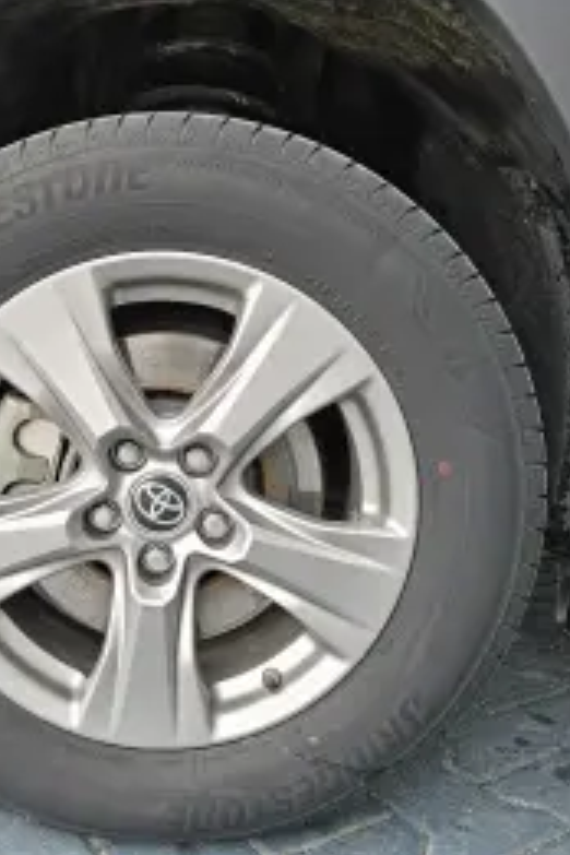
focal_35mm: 33
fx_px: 784
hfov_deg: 38.9
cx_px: 144
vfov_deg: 57.2
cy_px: 429
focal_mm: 6.3
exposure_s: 1/100
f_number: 1.7
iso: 25
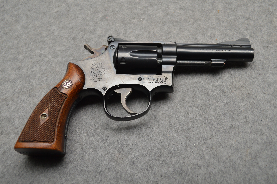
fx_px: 300
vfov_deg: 34.1
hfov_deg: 49.6
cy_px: 92
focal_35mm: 39
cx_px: 138
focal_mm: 26
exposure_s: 1/200
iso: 100
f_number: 4.5
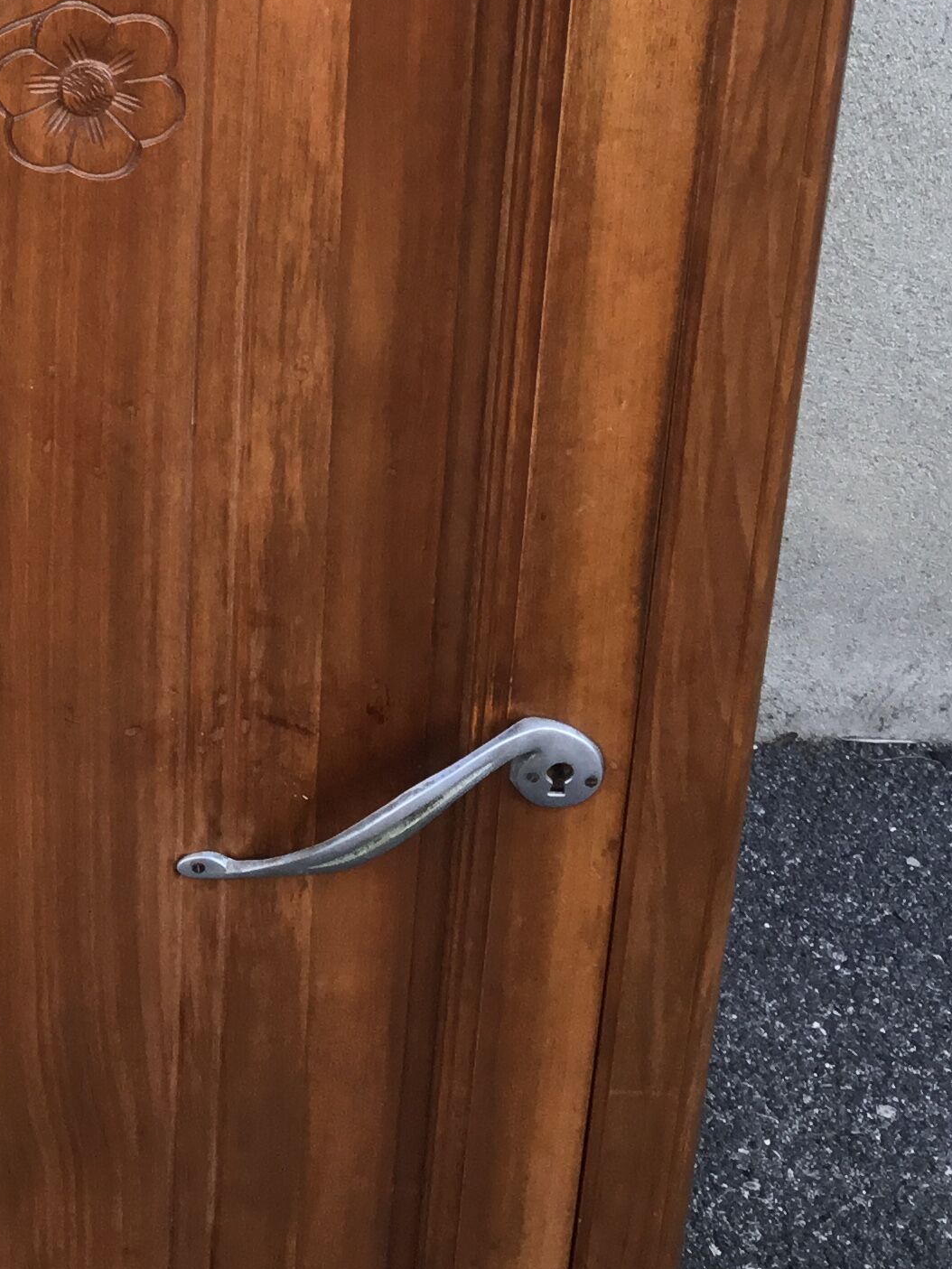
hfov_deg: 19.7
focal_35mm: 72
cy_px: -57
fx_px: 2640
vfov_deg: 25.4
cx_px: -65
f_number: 2.4
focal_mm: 3.3
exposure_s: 1/100
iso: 32
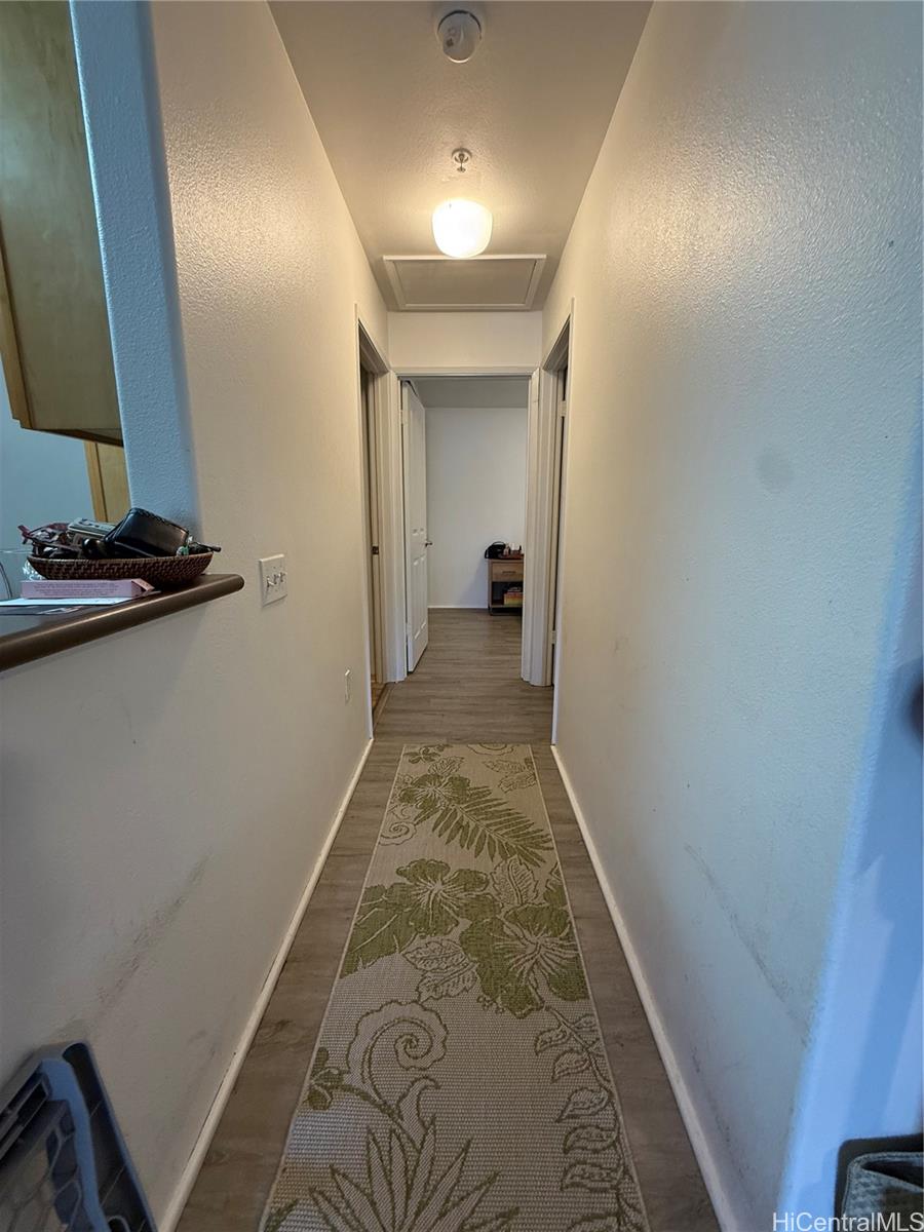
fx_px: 498
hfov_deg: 85.7
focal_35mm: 14
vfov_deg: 102.1
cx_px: 462
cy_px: 616
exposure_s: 1/60
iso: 250
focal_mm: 2.22
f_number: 2.2
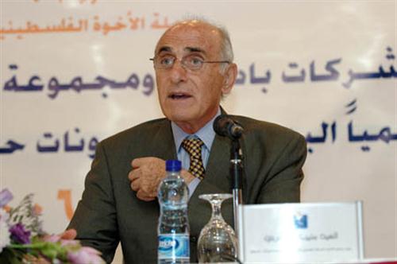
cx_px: 198
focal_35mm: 147
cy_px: 132
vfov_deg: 9.3
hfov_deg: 14.0
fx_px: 1619
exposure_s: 1/100
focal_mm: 98
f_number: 3.5
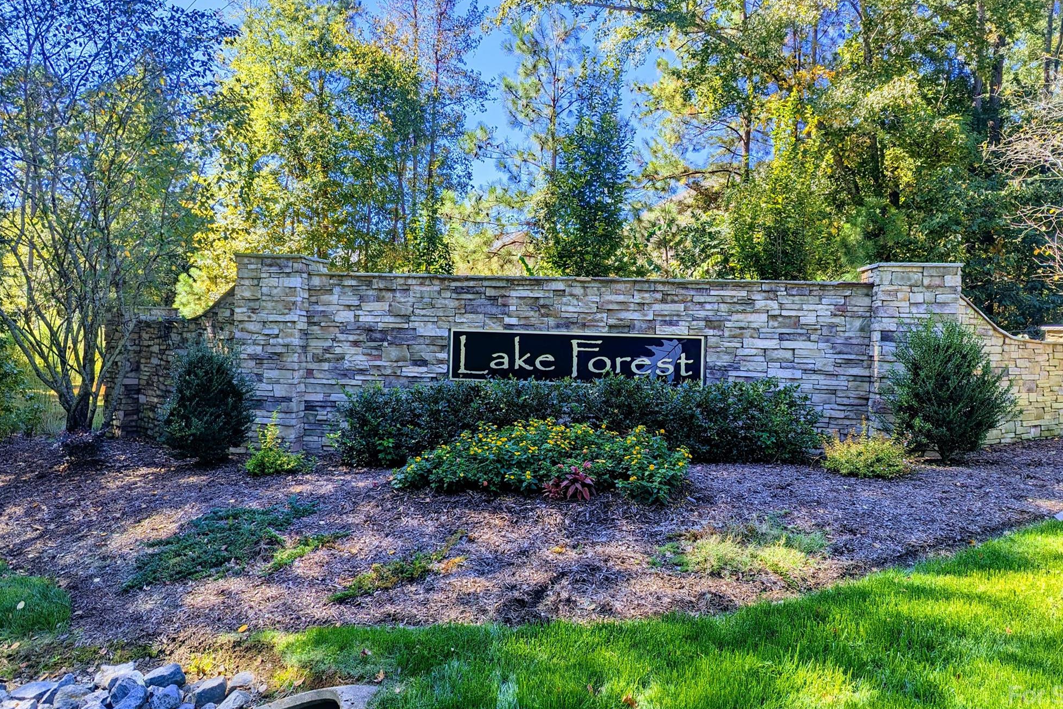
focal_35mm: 26
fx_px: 768
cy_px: 332
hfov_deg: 69.4
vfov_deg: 49.5
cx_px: 549
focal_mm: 6.81
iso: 44
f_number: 1.85
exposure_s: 1/1019
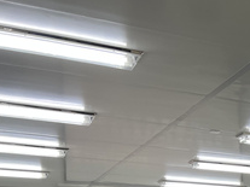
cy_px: 305
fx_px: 635
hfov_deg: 18.6
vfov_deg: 15.1
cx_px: 417
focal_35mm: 88
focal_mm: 5.7
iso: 64
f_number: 1.5
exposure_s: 1/60
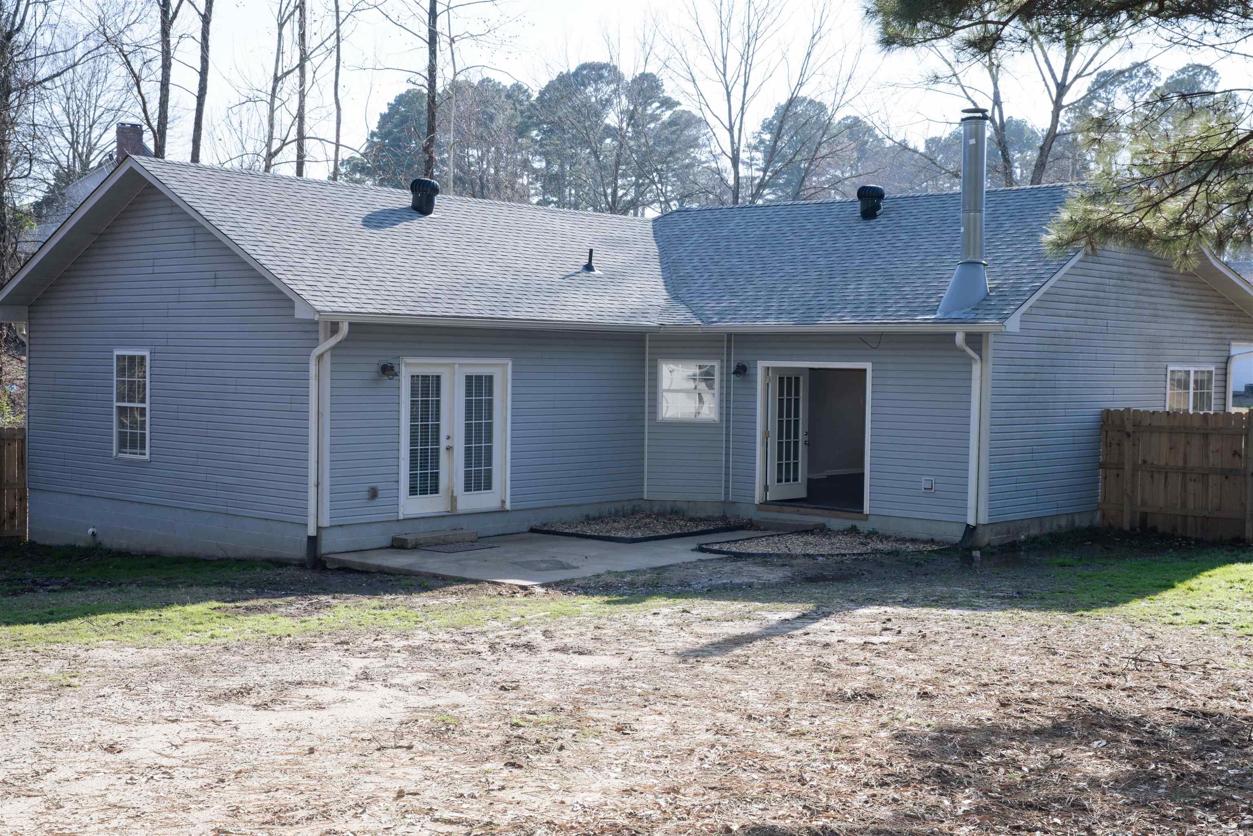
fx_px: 1566
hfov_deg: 43.6
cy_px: 418
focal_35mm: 45
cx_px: 626
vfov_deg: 29.9
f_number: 9
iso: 100
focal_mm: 45
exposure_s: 1/125
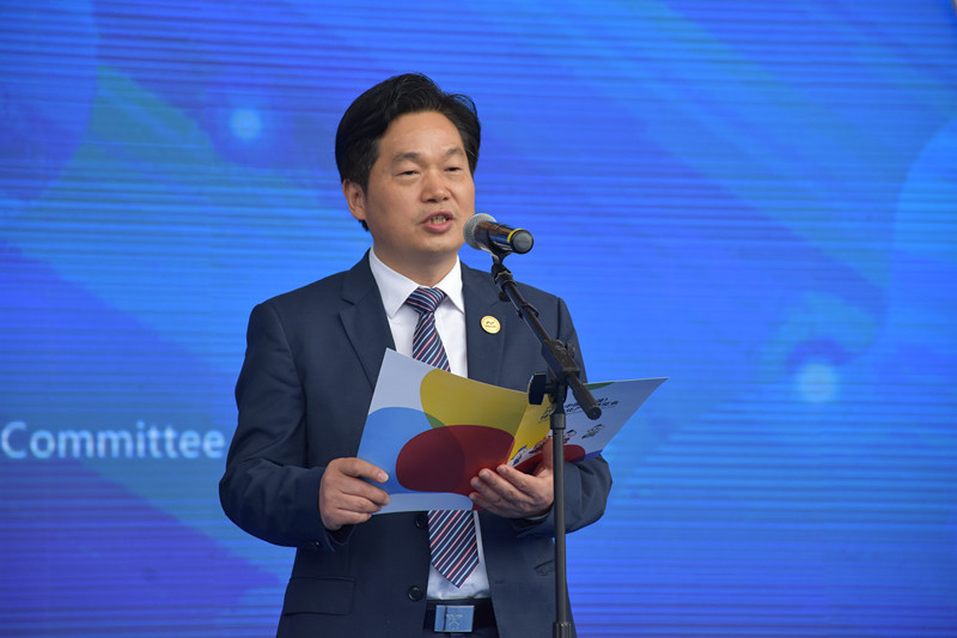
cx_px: 478
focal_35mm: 210
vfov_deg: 6.5
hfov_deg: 9.8
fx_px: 5581
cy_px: 319
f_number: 6.3
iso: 800
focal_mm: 140
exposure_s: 1/640
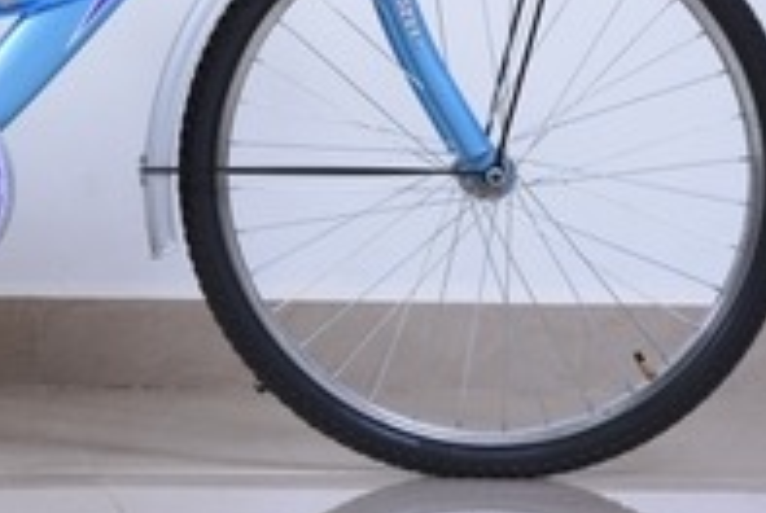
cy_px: -23
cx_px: -39
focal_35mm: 233
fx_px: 4965
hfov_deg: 8.8
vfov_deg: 5.9
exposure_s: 1/160
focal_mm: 92
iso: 100
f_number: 9
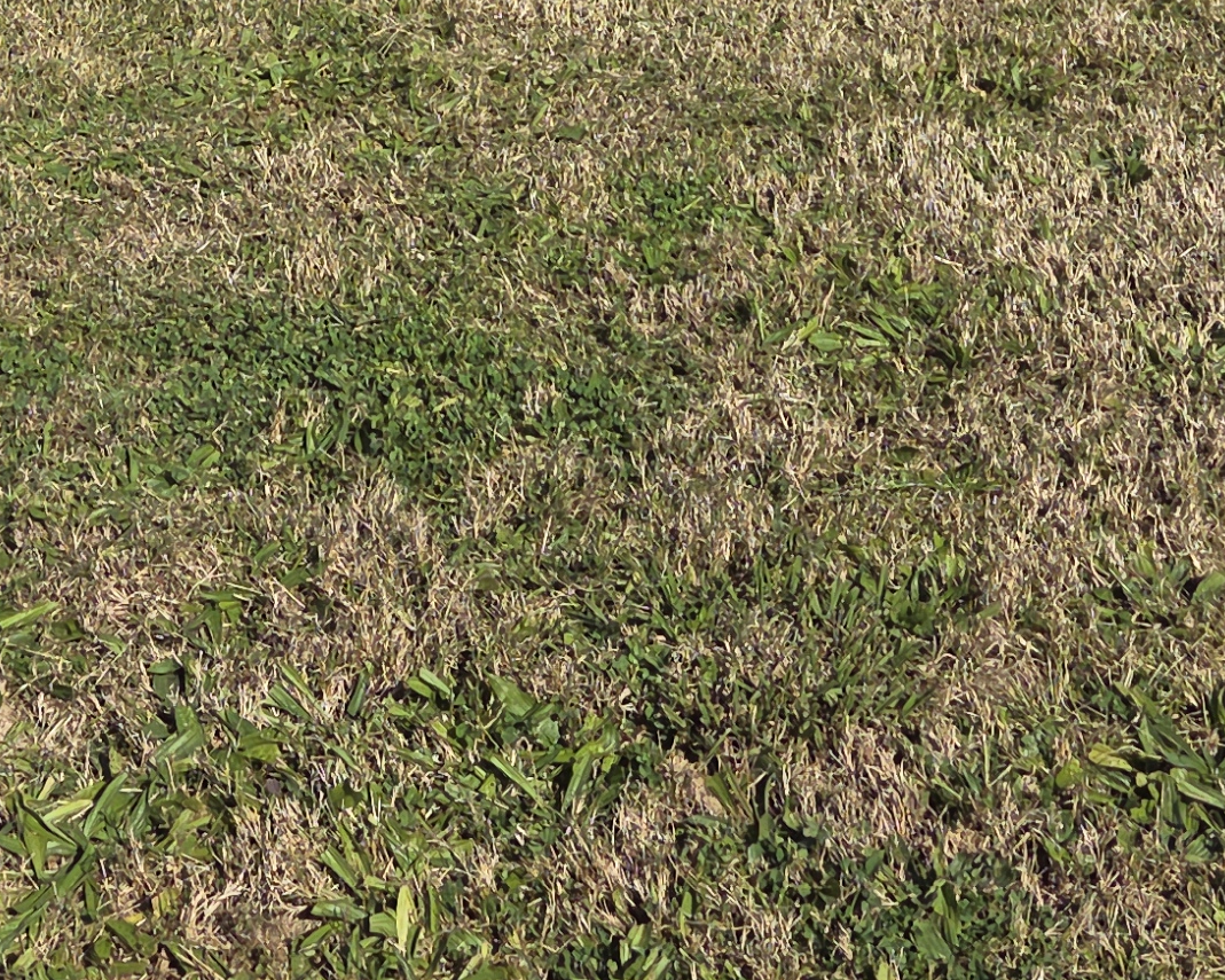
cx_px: 267
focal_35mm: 84
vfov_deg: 17.1
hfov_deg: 22.5
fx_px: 3045
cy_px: -319
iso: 25
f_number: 1.8
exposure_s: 1/2551
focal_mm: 5.4
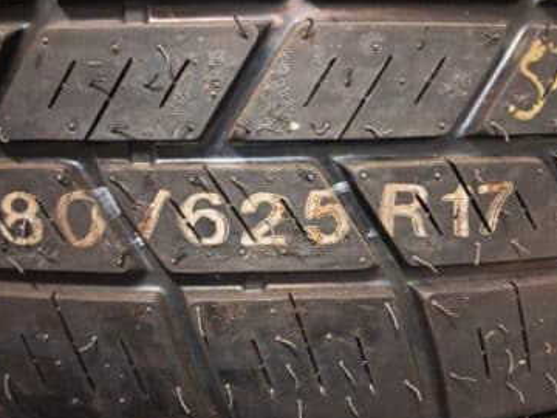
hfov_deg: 60.0
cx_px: 271
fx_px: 483
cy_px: 215
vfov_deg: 46.8
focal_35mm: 30
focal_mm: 4
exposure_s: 1/8
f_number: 1.8
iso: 1600
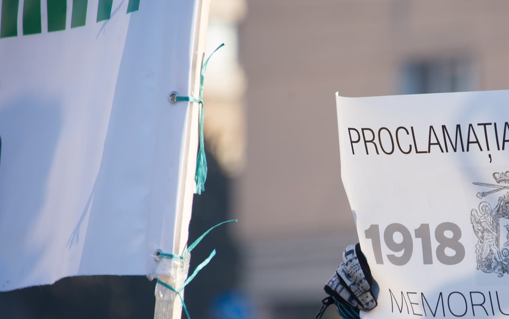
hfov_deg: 4.0
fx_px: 7312
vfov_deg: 2.5
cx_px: 426
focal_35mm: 527
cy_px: 235
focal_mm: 300
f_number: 5.6
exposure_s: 1/200
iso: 100
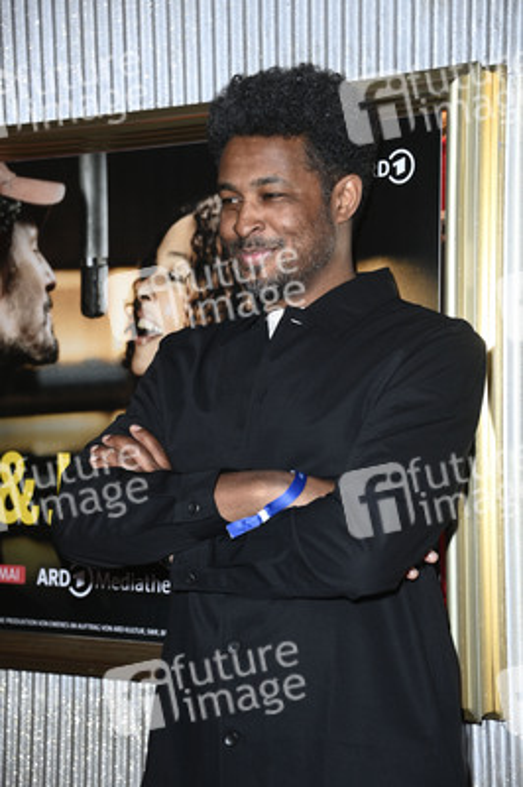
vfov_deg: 22.6
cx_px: 262
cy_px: 394
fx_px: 1965
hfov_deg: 15.2
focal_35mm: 90
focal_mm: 90
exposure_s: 1/250
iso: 1250
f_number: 5.6
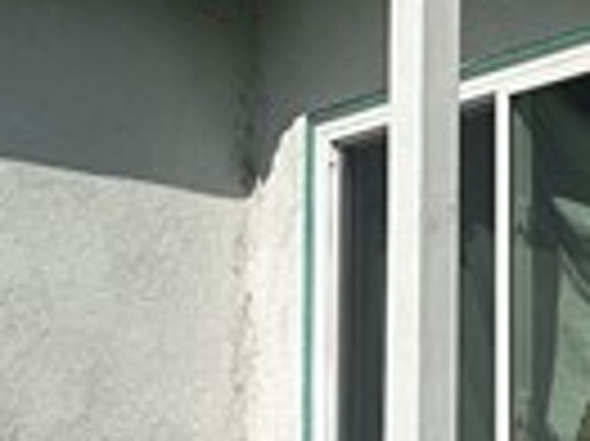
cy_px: 94
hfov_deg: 10.5
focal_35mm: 188
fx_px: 3201
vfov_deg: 7.9
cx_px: 410
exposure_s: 1/10753
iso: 80
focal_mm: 6.86
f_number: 1.78
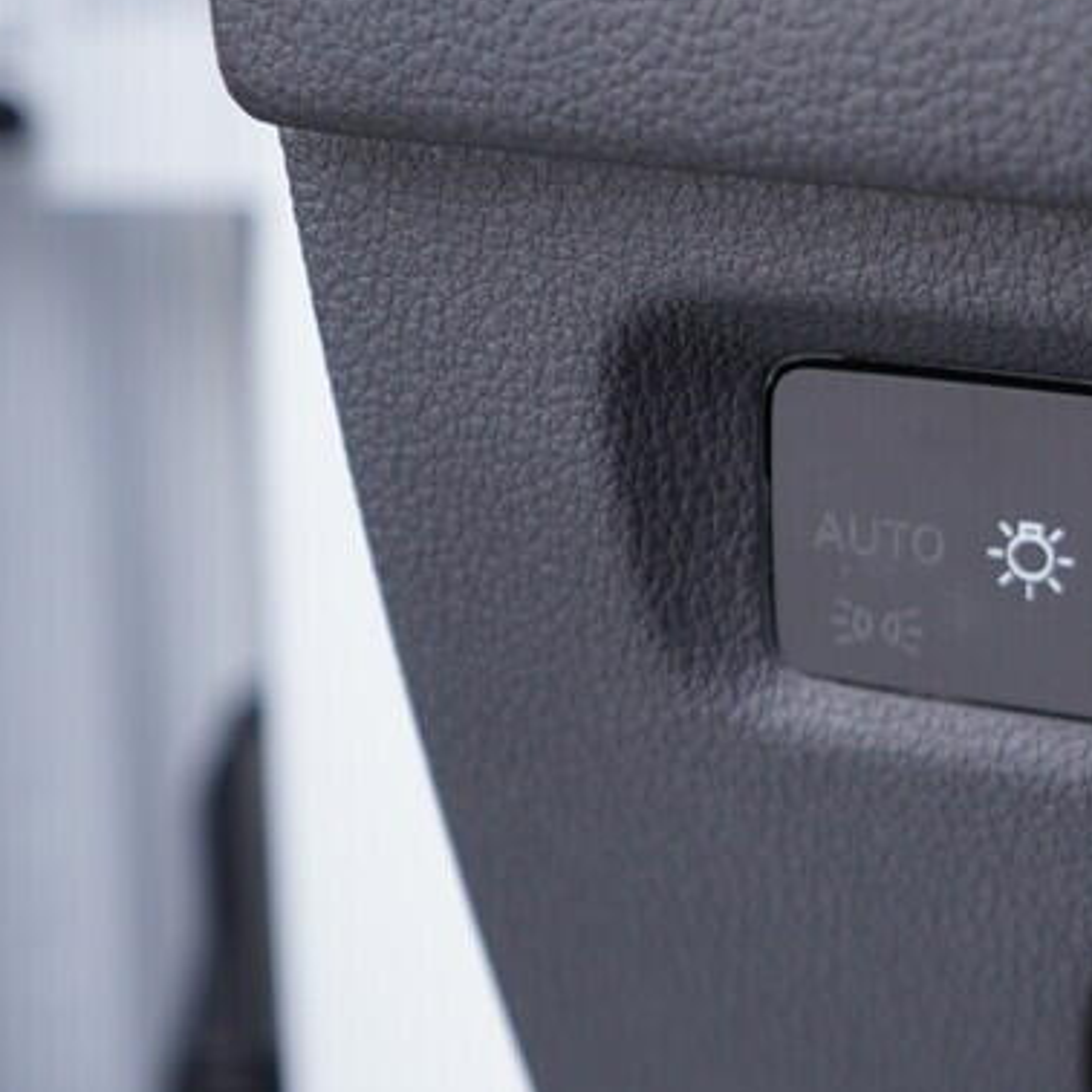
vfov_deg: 20.9
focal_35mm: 83
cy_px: 571
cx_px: 1314
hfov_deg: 19.6
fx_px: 2962
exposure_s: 1/40
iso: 200
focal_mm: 24
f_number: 2.8
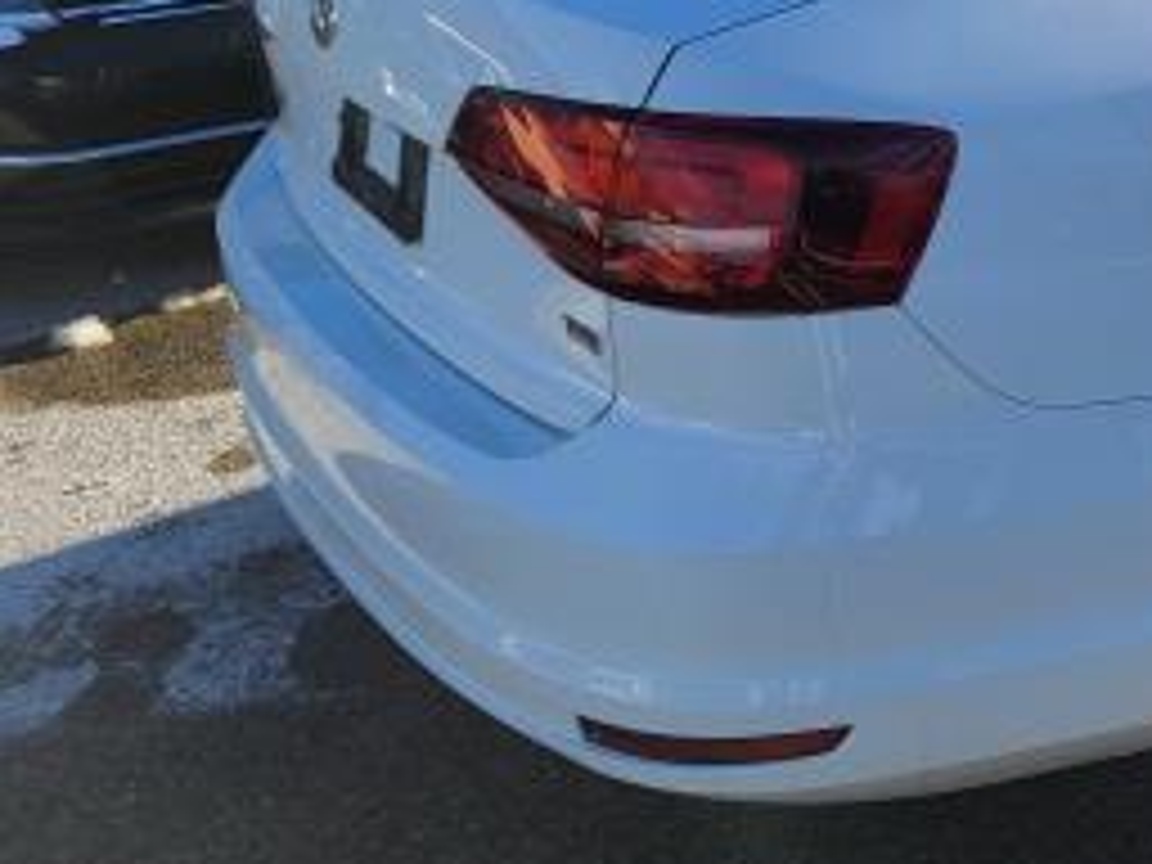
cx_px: 1431
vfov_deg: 22.2
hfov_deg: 26.1
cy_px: 140
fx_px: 2163
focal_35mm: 65
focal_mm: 5.4
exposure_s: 1/1073
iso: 40
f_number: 1.8
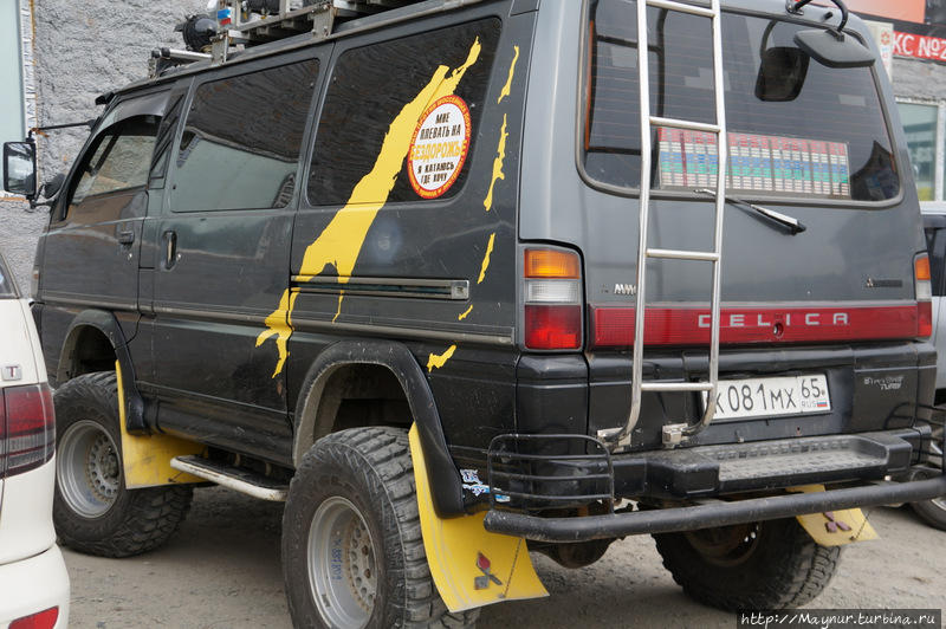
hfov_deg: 40.0
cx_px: 473
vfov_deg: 27.2
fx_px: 1300
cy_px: 314
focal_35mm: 50
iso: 100
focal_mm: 33
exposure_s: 1/200
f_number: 4.5
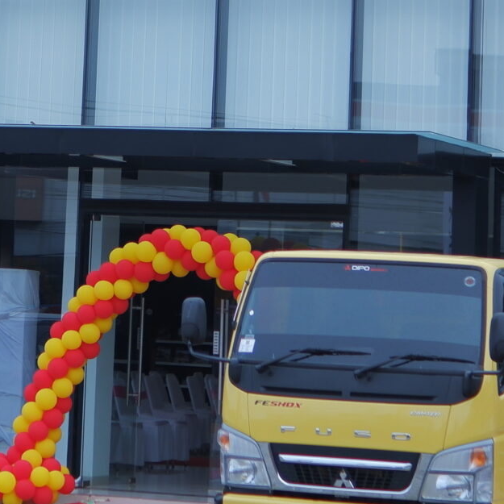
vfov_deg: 9.9
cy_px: -99
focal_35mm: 174
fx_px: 2866
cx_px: 23
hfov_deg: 10.0
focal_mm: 33
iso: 200
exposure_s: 1/2000
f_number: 1.4
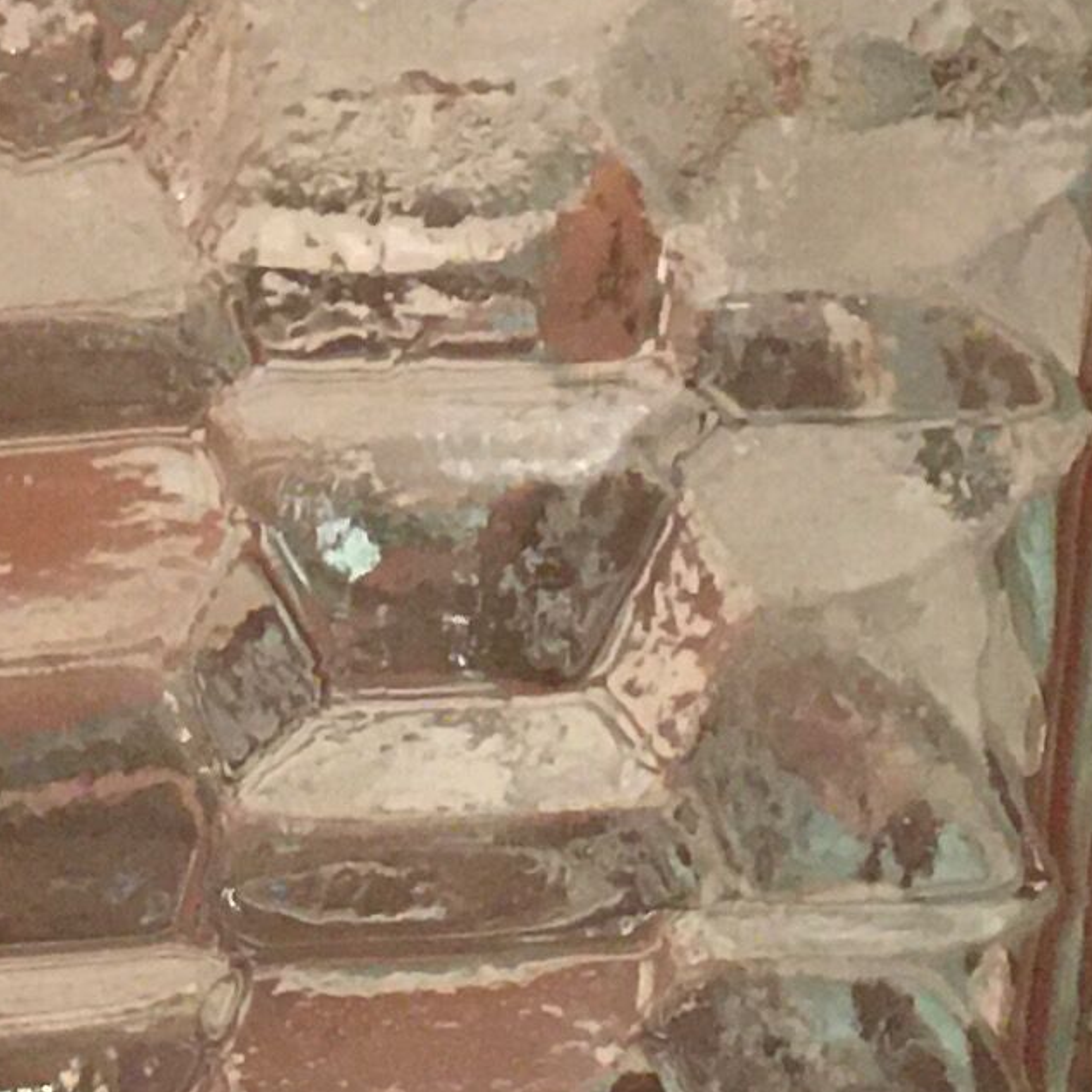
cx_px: 134
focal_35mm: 163
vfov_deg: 10.5
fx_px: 5818
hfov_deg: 10.7
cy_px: -353
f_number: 2.2
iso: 200
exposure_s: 1/17
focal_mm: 4.15
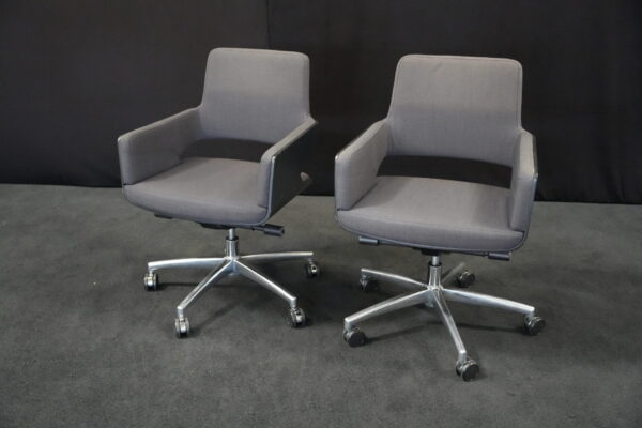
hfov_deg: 53.1
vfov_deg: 36.9
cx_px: 321
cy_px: 214
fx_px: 642
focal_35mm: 36
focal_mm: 36
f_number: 4
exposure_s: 1/125
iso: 12800
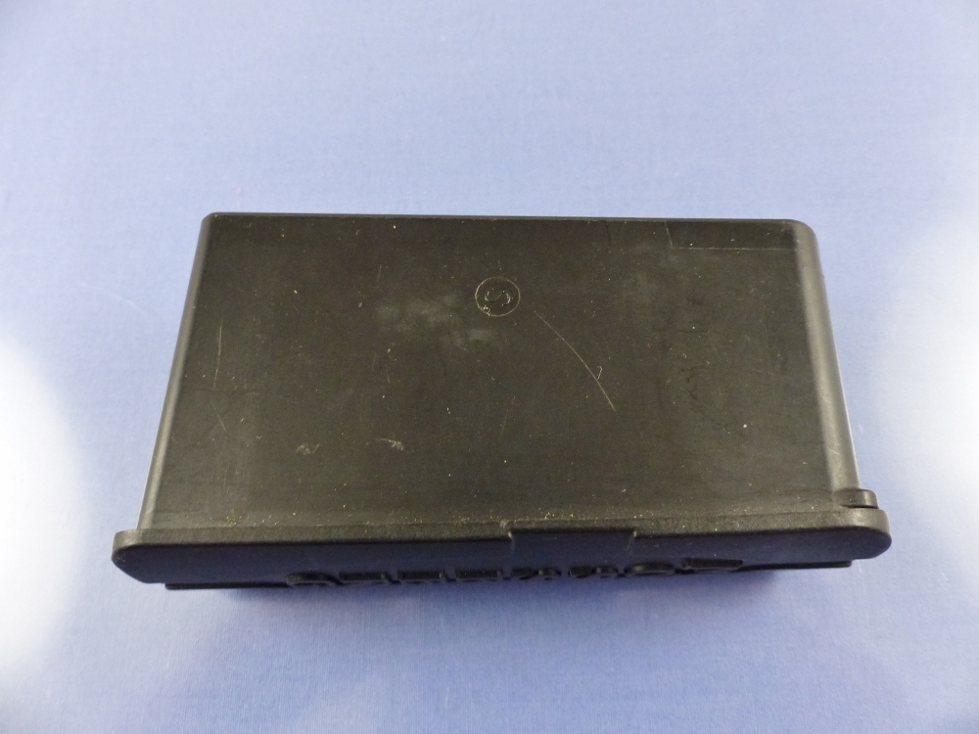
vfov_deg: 54.9
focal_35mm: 25
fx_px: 707
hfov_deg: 69.4
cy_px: 367
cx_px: 490
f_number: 2.8
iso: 250
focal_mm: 4.5
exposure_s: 1/60
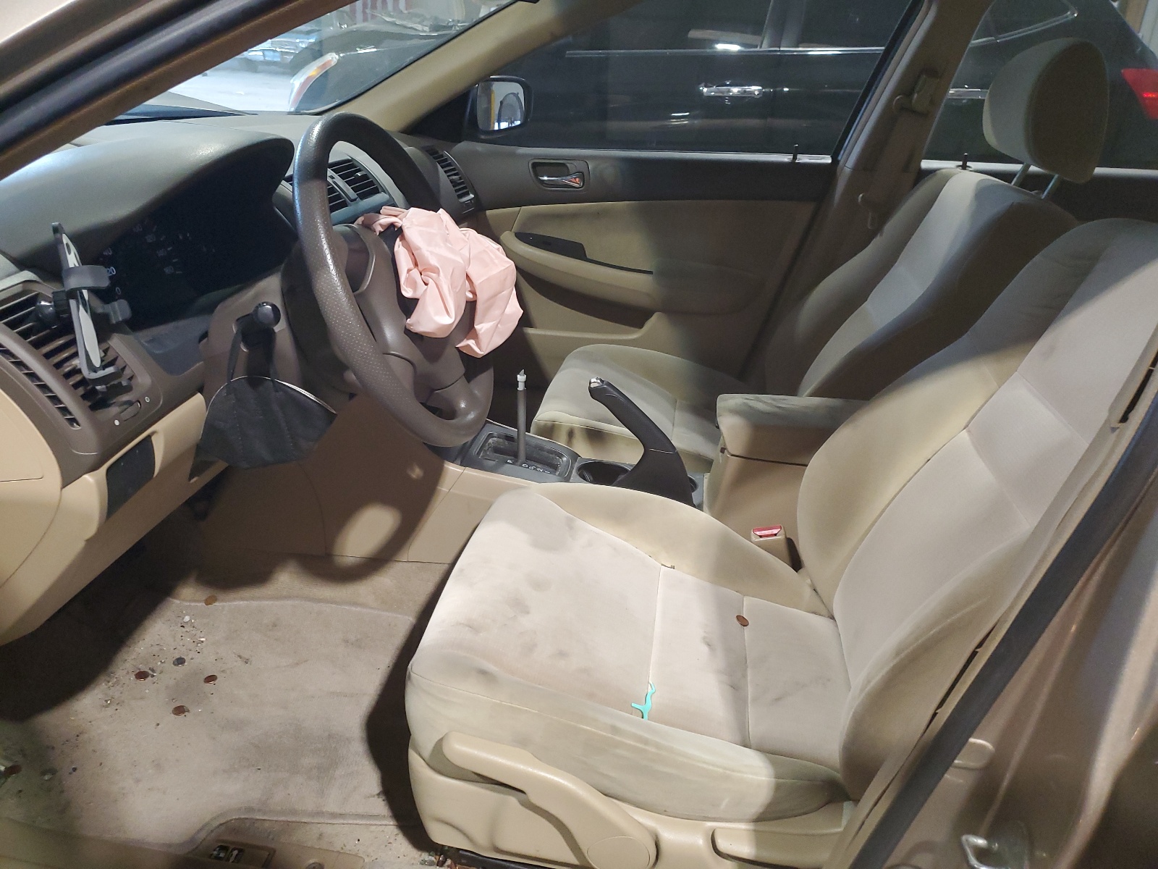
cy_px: 434
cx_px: 579
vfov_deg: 53.1
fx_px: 870
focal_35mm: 26
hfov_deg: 67.3
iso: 224
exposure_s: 1/60.2
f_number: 1.5
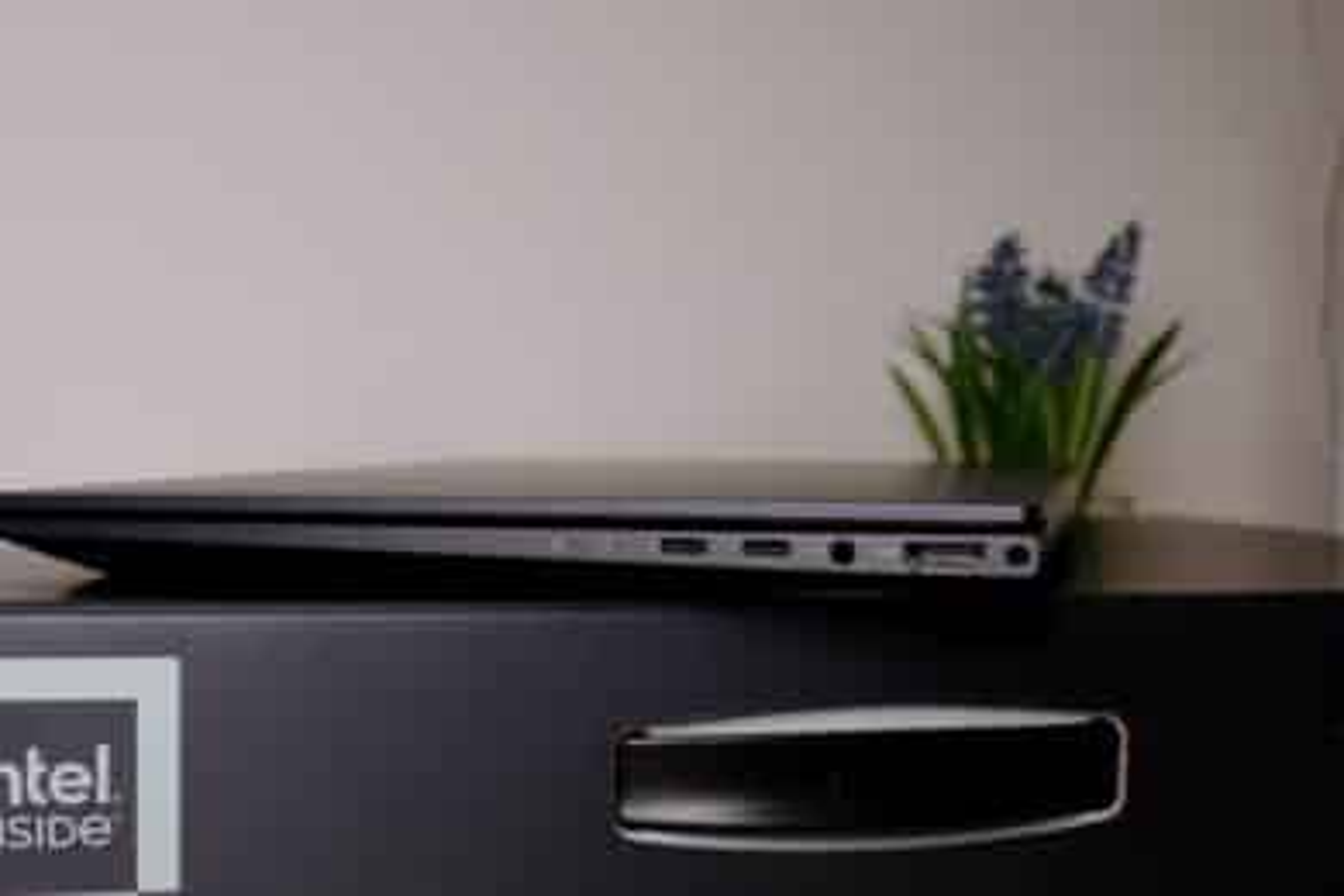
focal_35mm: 48
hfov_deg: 41.1
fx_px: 1792
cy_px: 448
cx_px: 672
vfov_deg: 28.1
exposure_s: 1/50
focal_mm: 32.1
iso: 320
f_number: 8
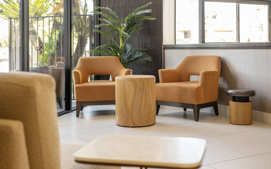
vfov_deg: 24.9
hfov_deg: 38.9
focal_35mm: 52
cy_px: 84
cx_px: 136
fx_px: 384
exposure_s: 1/15
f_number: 4
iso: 125
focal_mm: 50
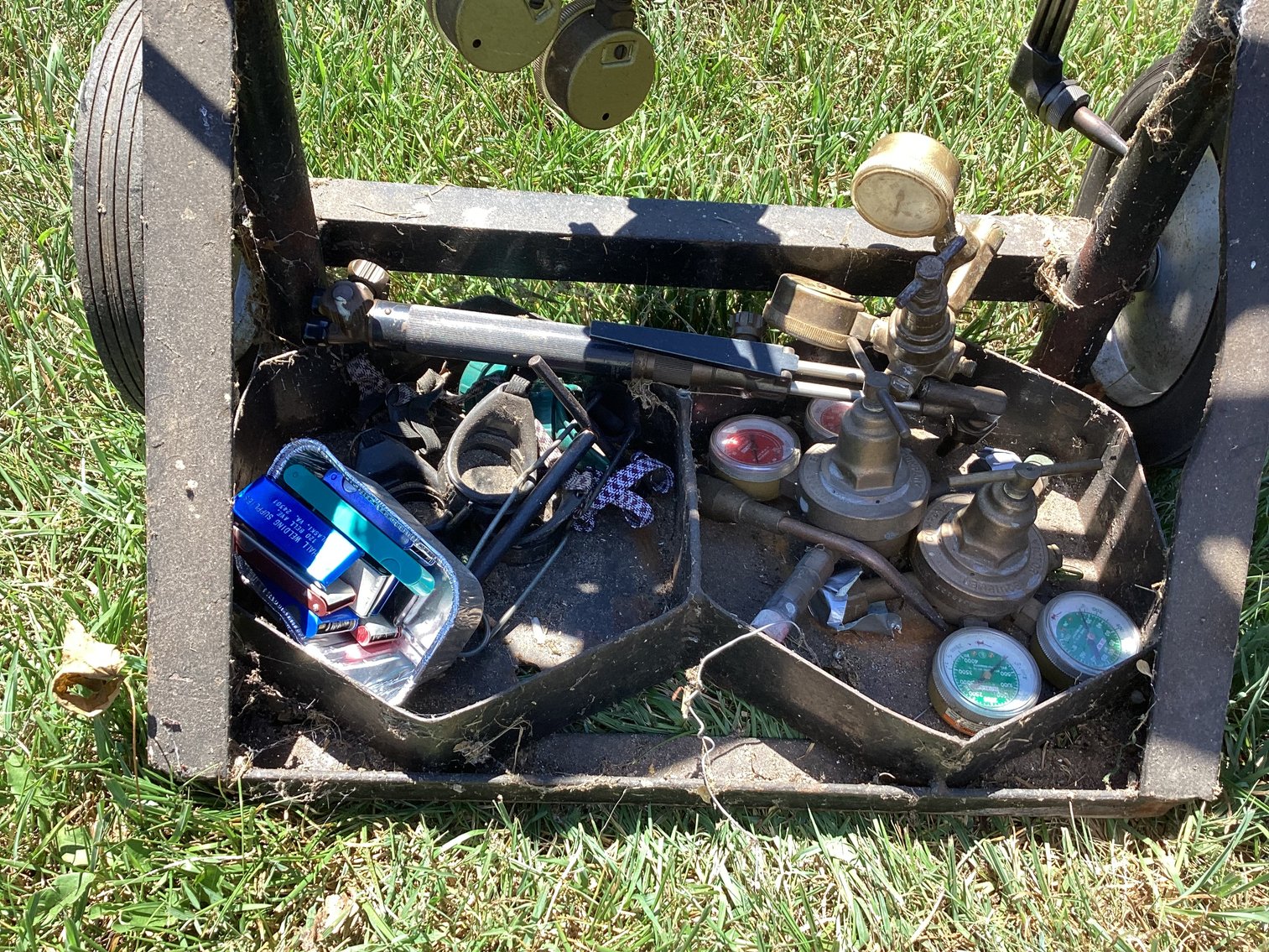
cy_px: 476
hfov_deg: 58.3
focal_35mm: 31
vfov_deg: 45.4
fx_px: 1137
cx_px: 634
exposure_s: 1/230
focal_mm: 3.3
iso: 25
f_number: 2.4
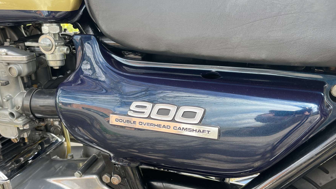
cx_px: 149
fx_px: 285
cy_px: 121
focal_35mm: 32
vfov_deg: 36.4
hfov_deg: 60.8
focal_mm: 4.2
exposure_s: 1/246
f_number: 1.6
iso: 32
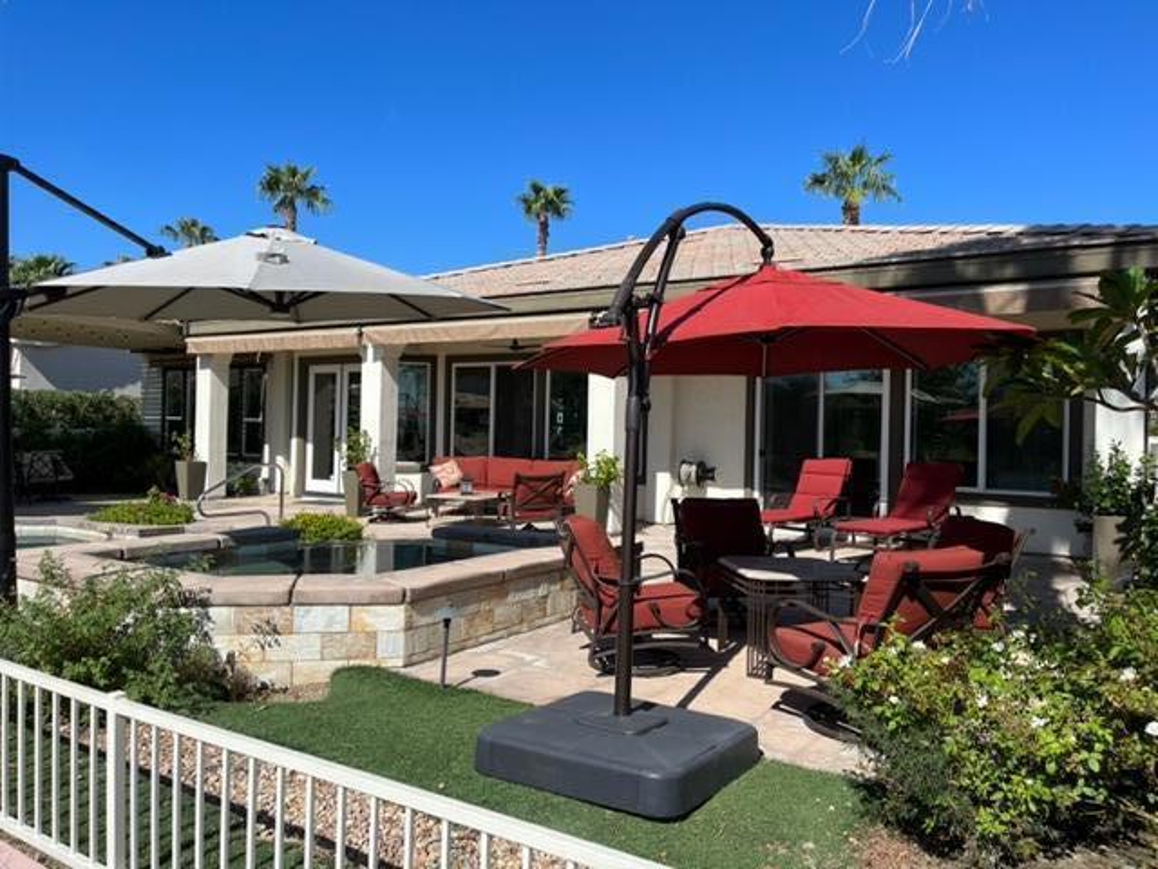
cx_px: 579
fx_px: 870
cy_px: 434
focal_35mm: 26
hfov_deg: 67.3
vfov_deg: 53.1
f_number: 1.6
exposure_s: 1/3745
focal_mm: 5.1
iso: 50
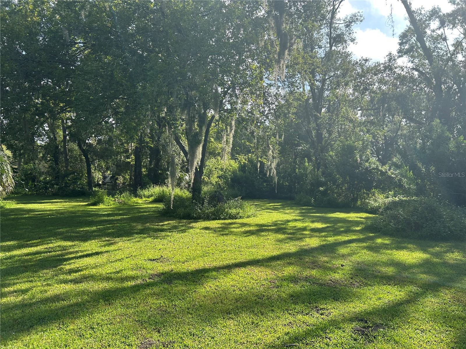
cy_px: 174
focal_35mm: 26
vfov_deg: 53.1
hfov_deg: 67.3
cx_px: 233
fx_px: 350
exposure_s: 1/1779
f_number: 1.5
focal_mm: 5.7
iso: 50
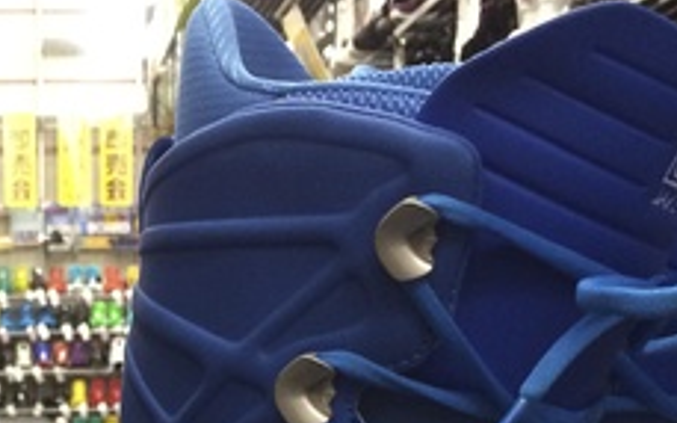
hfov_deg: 21.0
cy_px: 617
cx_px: 74
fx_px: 1789
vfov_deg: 12.8
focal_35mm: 97
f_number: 2.2
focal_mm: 4.12
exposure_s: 1/30
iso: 200
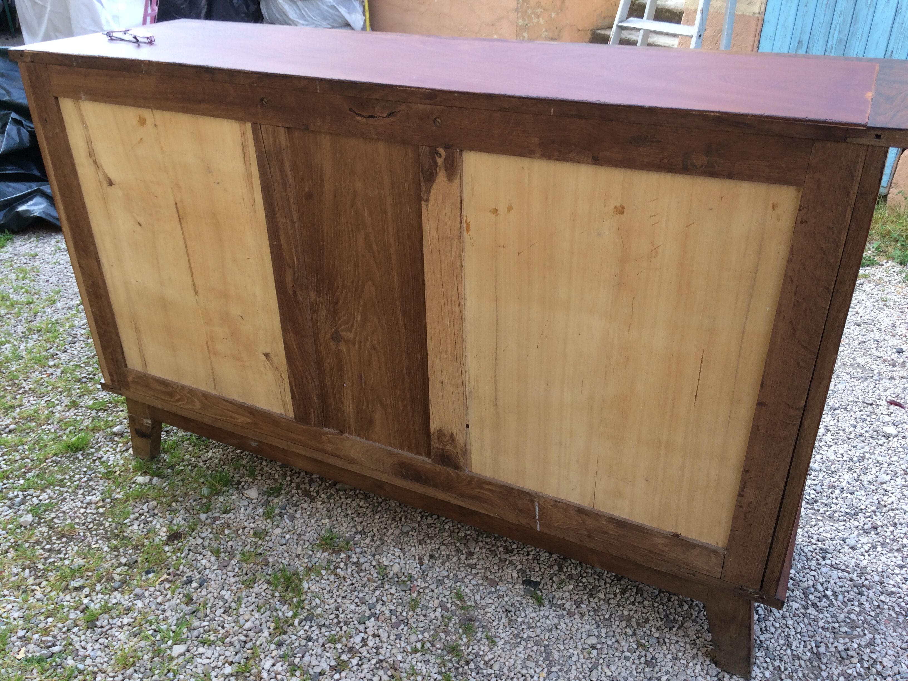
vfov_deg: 48.2
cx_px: 454
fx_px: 761
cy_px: 340
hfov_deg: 61.7
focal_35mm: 29
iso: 40
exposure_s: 1/100
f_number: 2.2
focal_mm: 4.15
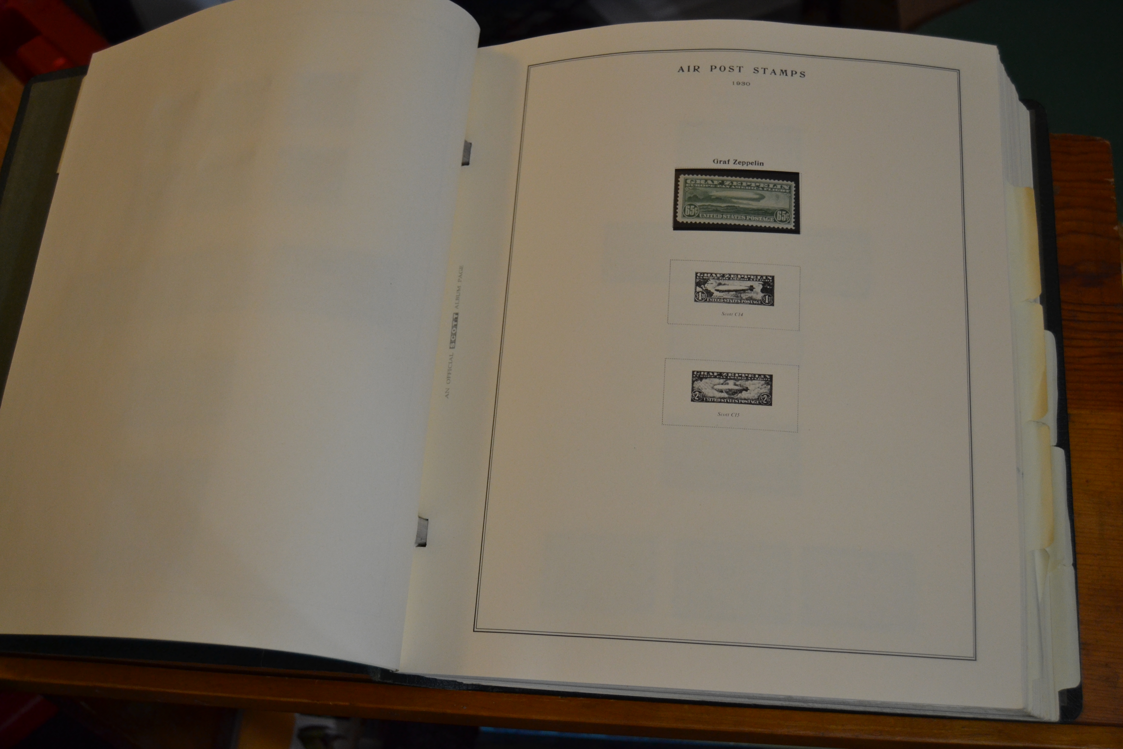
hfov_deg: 49.6
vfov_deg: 34.2
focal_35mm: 39
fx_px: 1216
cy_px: 374
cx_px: 562
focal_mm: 26
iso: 900
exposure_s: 1/60
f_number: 4
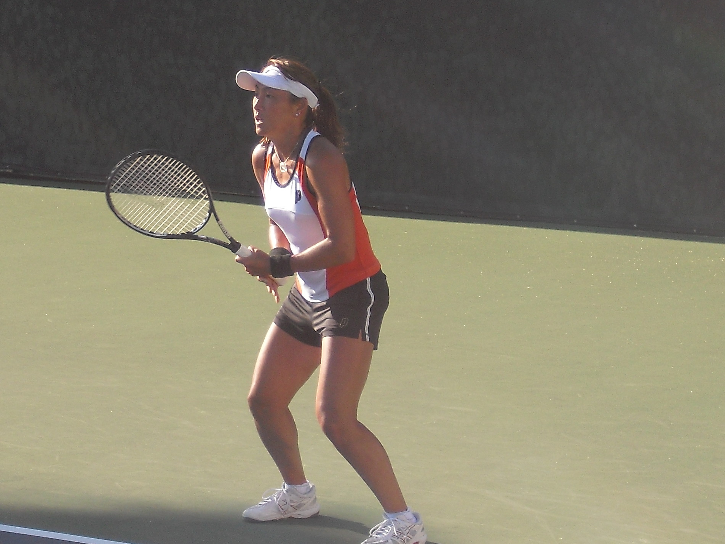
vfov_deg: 7.2
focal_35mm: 205
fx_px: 4294
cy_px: 310
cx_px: 122
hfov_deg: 9.6
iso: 100
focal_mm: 18.9
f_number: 5.6
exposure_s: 1/200
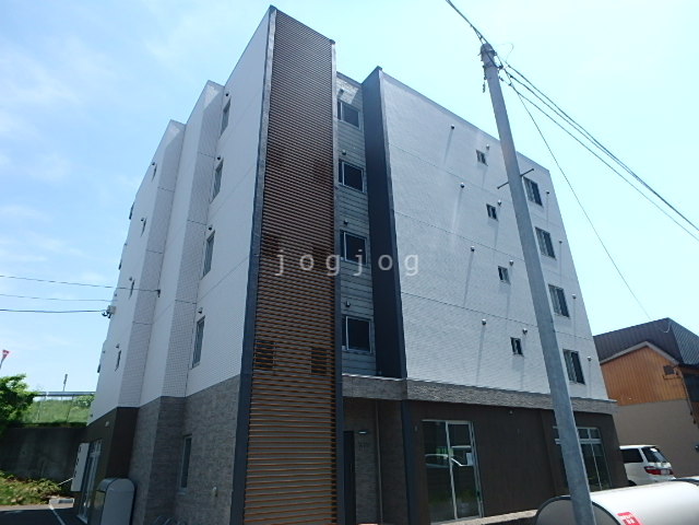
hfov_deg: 79.0
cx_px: 350
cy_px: 262
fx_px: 424
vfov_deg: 63.4
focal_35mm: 21
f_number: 3.5
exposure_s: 1/1000
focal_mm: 3.7
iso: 125
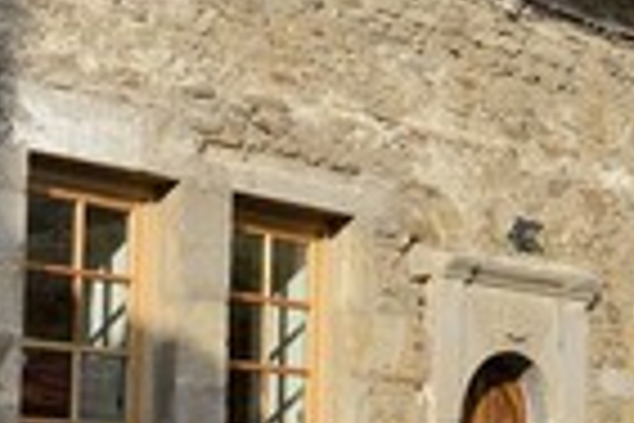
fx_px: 1779
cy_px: 396
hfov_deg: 20.0
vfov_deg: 13.4
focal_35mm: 101
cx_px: 486
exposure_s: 1/160
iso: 200
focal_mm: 34
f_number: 13
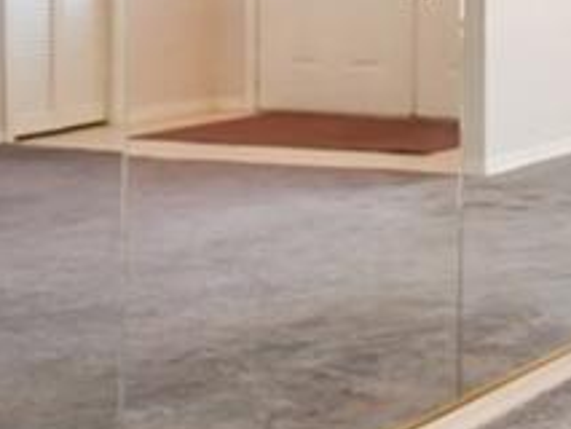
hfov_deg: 15.4
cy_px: -98
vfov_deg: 14.2
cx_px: 1150
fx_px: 1667
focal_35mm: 101
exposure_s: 1/4
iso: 250
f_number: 6.3
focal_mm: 14
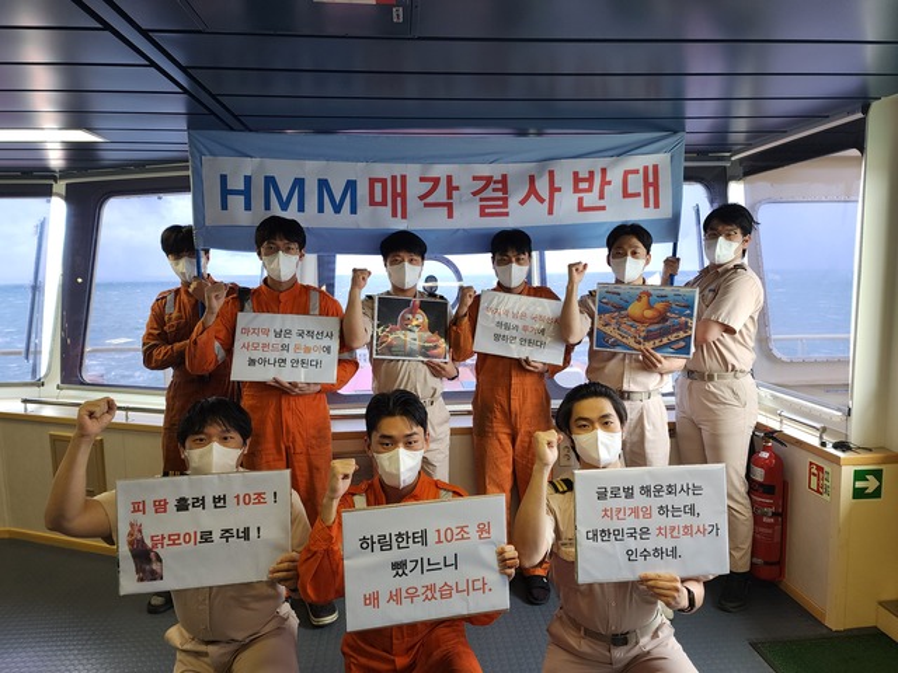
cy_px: 336
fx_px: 597
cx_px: 449
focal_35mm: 23
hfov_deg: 73.9
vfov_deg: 58.9
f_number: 1.8
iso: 160
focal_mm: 6.4
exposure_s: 1/120
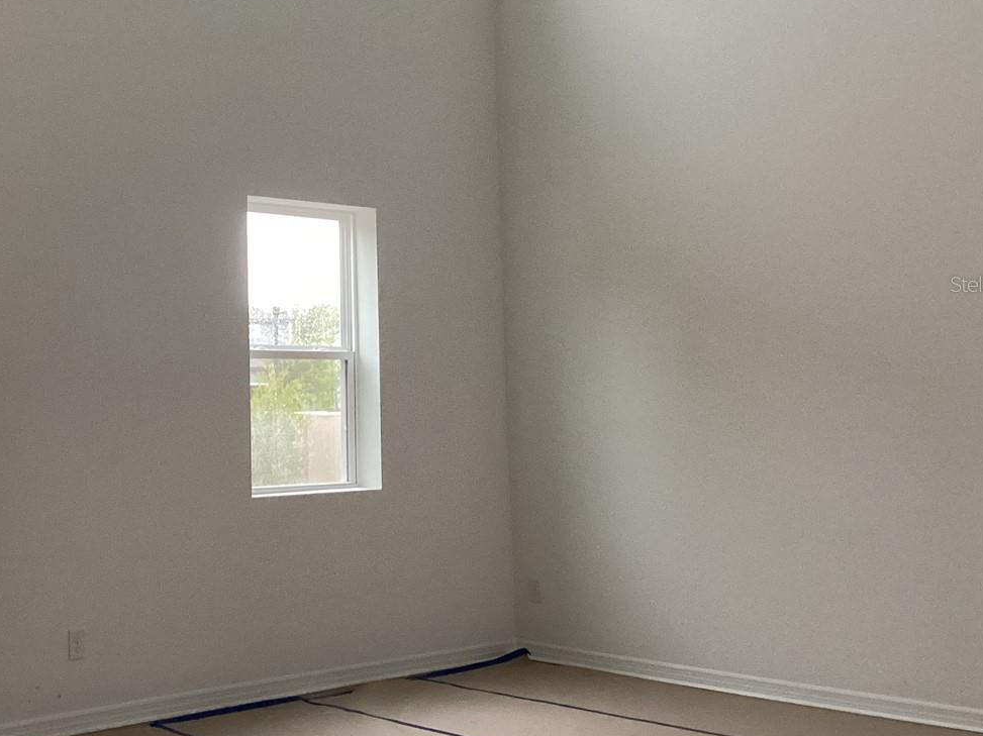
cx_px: 237
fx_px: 1448
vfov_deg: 28.5
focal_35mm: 51
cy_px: 284
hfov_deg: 36.6
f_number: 2.4
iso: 250
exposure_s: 1/60
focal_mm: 3.3
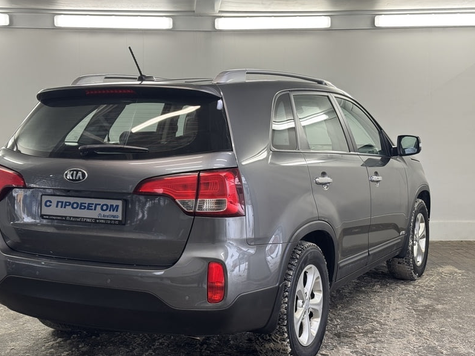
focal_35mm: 55
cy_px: 199
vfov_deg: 26.5
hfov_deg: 34.9
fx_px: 755
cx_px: 207
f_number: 1.78
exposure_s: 1/100
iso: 80
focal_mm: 6.76
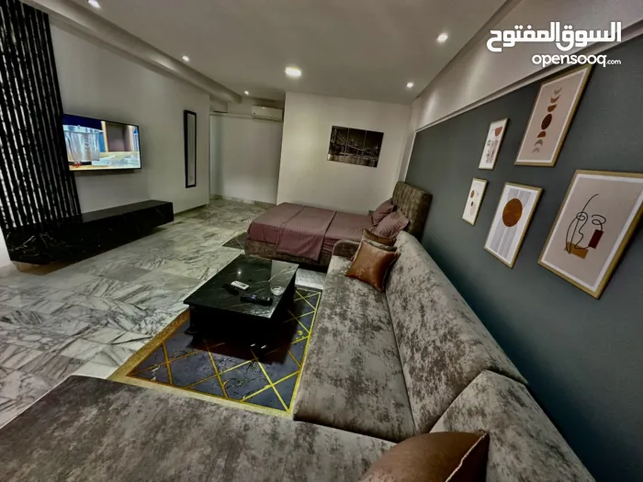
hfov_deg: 102.1
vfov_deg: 85.7
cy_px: 241
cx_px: 322
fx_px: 260
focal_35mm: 14
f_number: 2.2
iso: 400
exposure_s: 1/60
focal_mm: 2.22
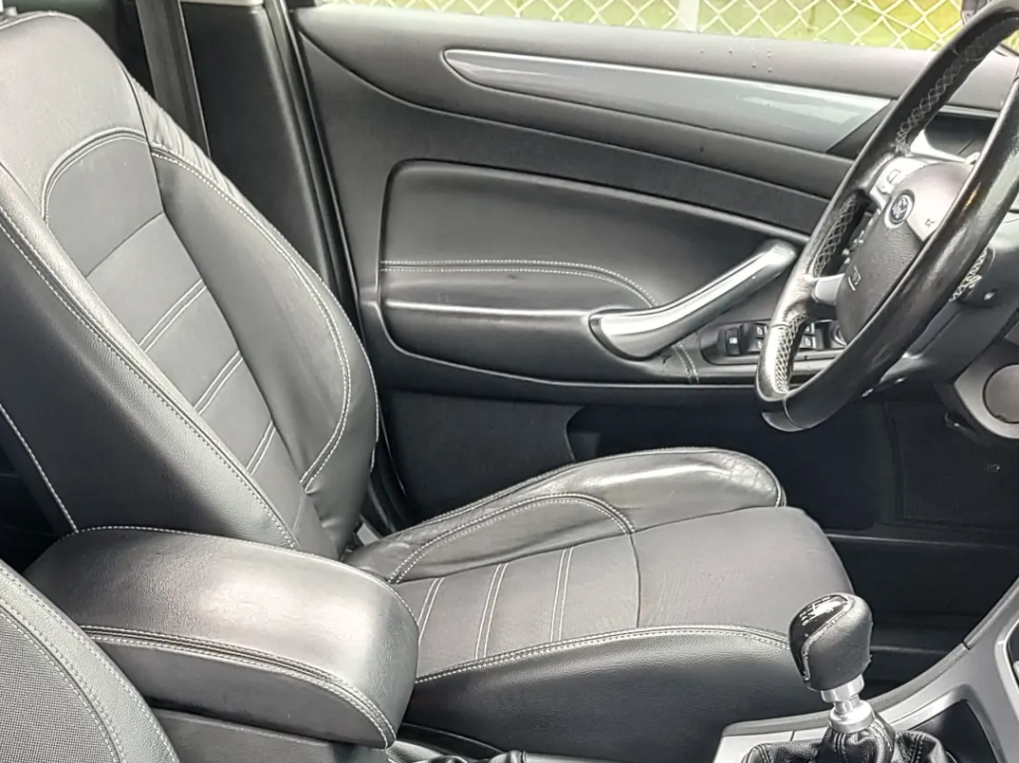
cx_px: 306
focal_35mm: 47
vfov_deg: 29.2
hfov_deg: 39.7
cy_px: 730
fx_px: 1383
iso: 223
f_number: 1.8
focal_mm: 5.56
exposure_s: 1/50
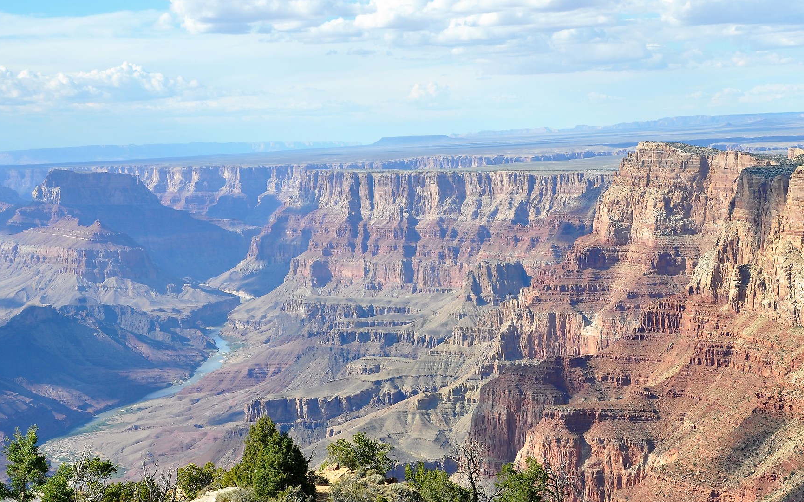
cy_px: 317
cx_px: 522
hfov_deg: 28.4
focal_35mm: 72
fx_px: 1578
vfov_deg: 18.1
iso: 200
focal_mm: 34
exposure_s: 1/320
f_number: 9
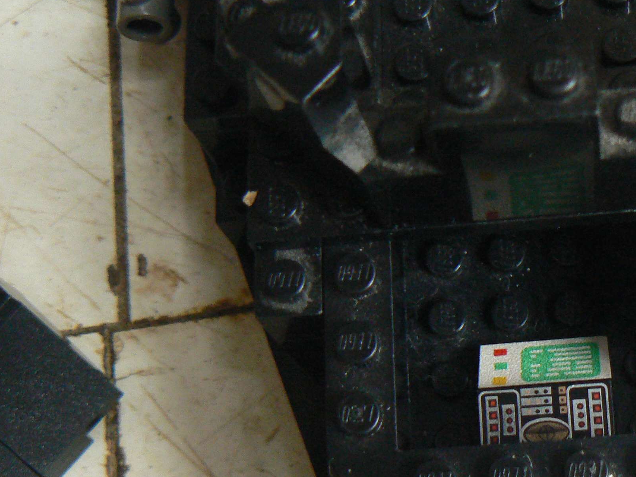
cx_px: 542
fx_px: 1158
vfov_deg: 23.1
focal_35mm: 63
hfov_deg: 29.7
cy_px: 355
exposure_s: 1/20
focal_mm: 6
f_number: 2.8
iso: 200
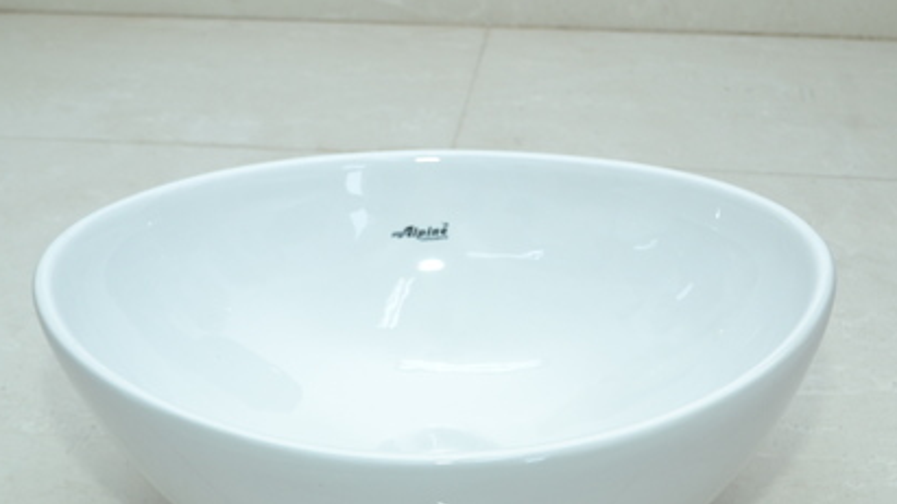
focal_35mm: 65
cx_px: 480
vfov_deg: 18.5
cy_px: 326
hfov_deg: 32.3
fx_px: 1546
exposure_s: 1/200
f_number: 6.3
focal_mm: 34
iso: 800
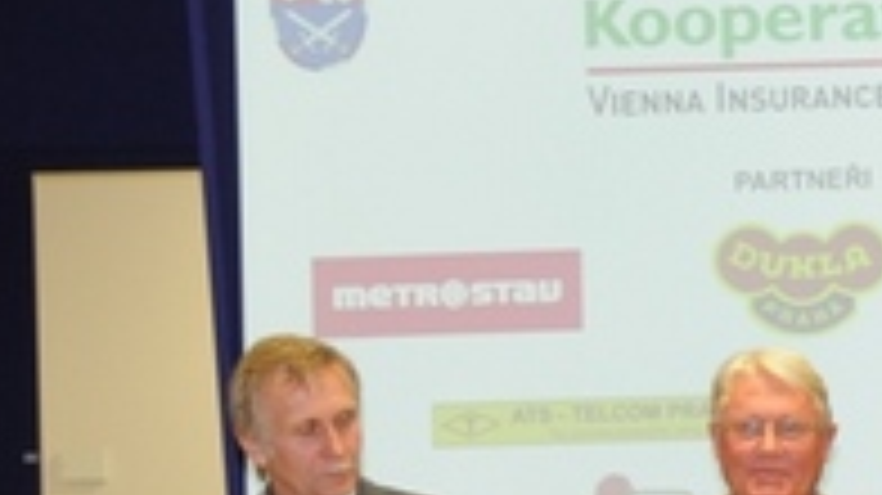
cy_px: 700
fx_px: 3476
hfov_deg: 13.9
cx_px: 1116
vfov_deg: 8.0
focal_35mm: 149
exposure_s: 1/60
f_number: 5
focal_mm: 29
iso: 800
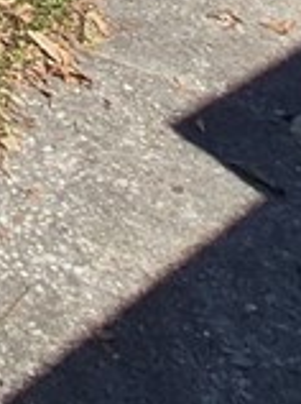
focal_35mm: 132
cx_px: -752
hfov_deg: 8.3
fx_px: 1535
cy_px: -961
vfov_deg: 9.6
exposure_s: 1/1688
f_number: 2.2
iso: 50
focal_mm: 1.74
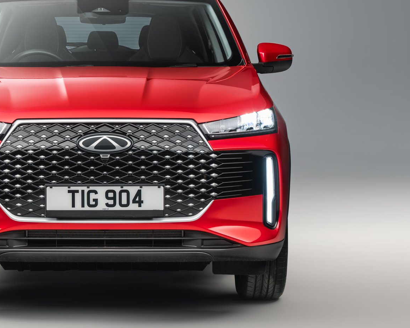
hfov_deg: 13.6
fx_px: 1711
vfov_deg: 11.0
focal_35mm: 141
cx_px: 103
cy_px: 172
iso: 100
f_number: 6.3
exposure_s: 1/4
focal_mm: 70
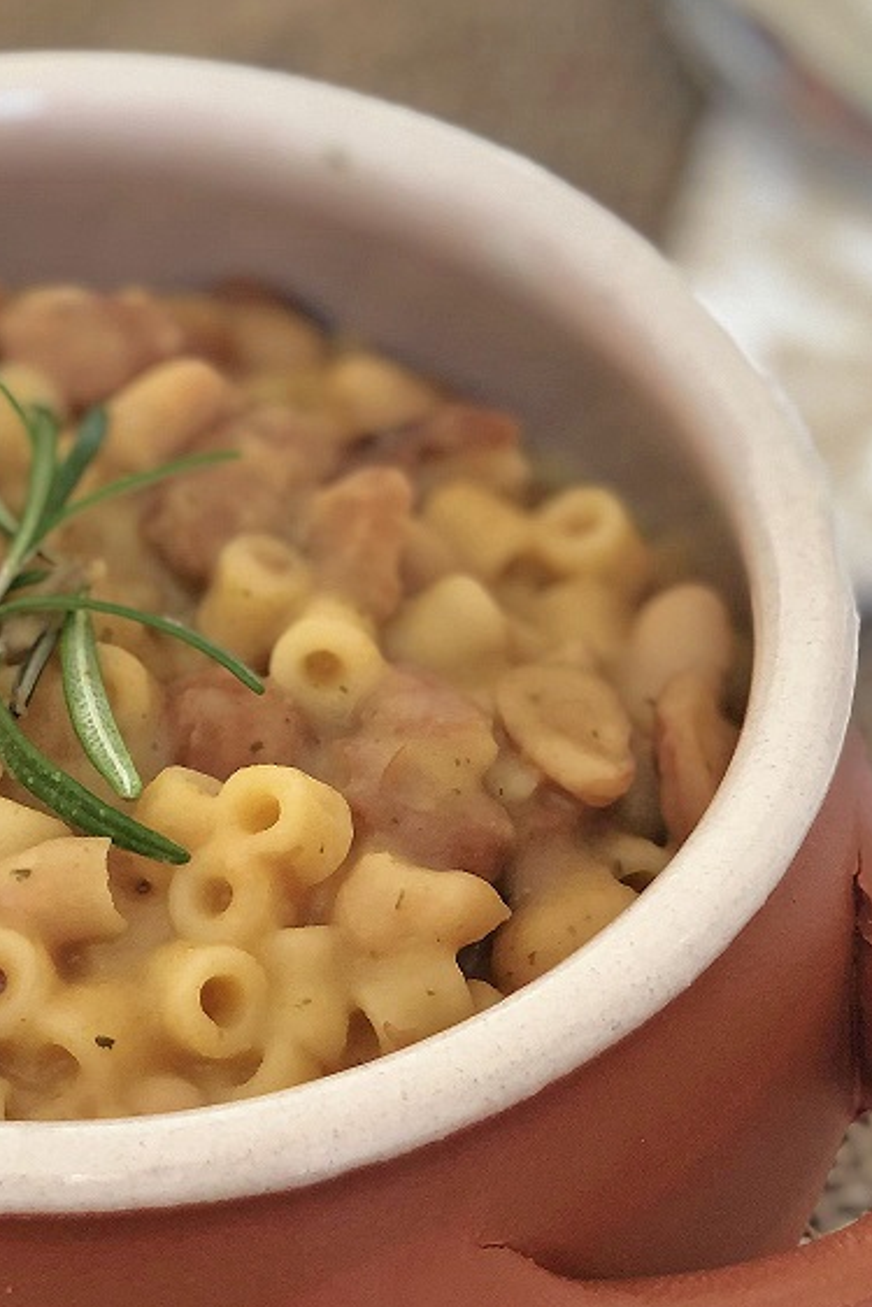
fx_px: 3522
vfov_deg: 20.9
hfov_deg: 14.1
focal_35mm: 97
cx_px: 235
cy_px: 370
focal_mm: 6
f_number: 2.4
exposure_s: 1/33
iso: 100
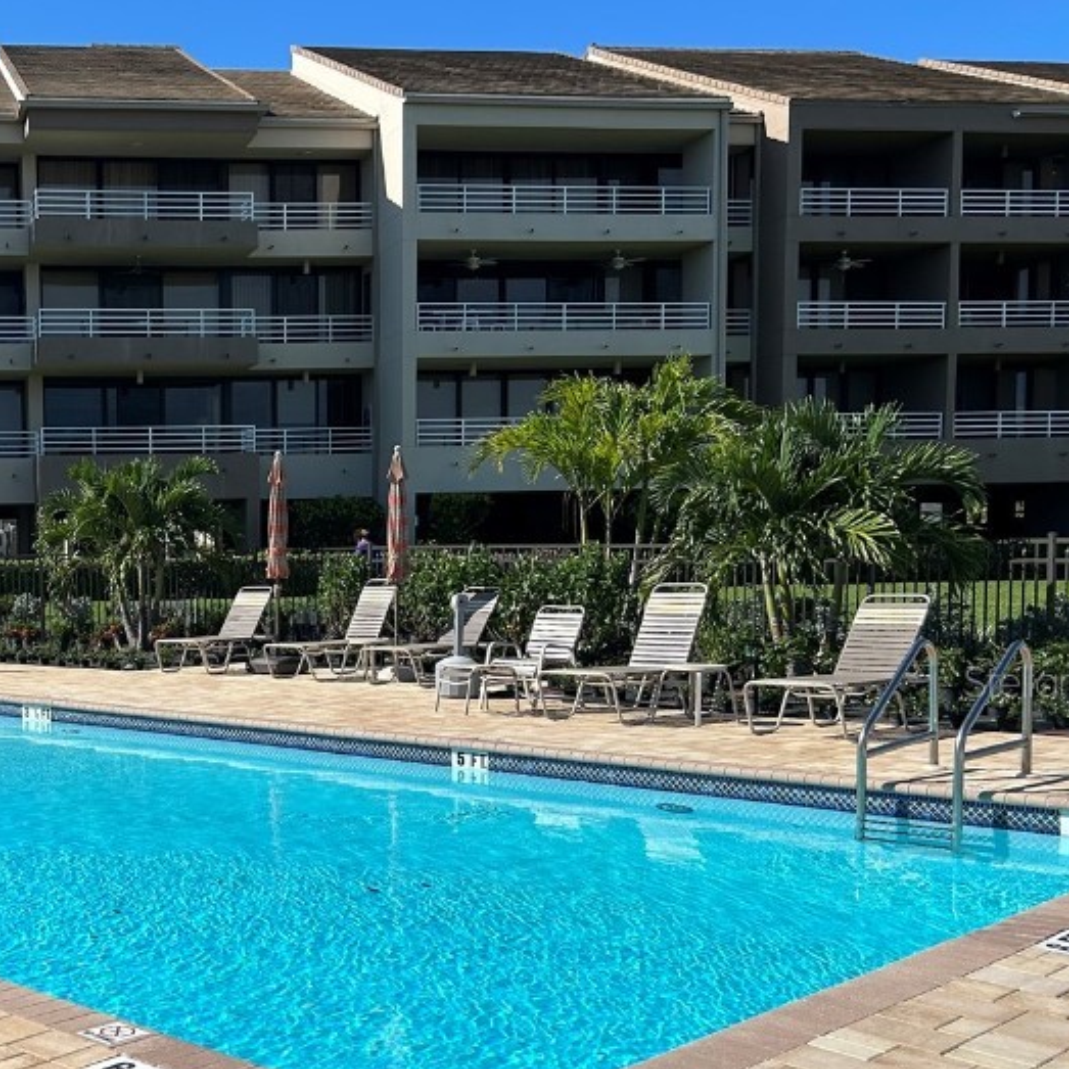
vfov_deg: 37.3
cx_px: 110
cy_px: 681
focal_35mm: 45
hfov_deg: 35.4
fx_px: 1572
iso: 50
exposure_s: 1/5882
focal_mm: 5.7
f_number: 1.5
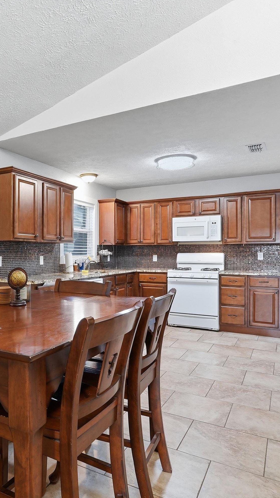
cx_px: 64
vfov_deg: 71.9
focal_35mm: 26
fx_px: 343
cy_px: 251
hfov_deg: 42.7
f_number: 9
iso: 250
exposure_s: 1/15
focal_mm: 16
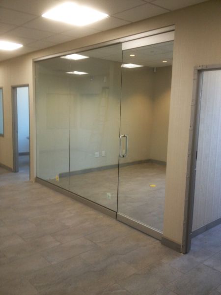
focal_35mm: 35
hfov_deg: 40.7
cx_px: 110
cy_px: 148
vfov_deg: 52.6
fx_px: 298
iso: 50
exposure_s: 1/30
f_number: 2.4
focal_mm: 4.28
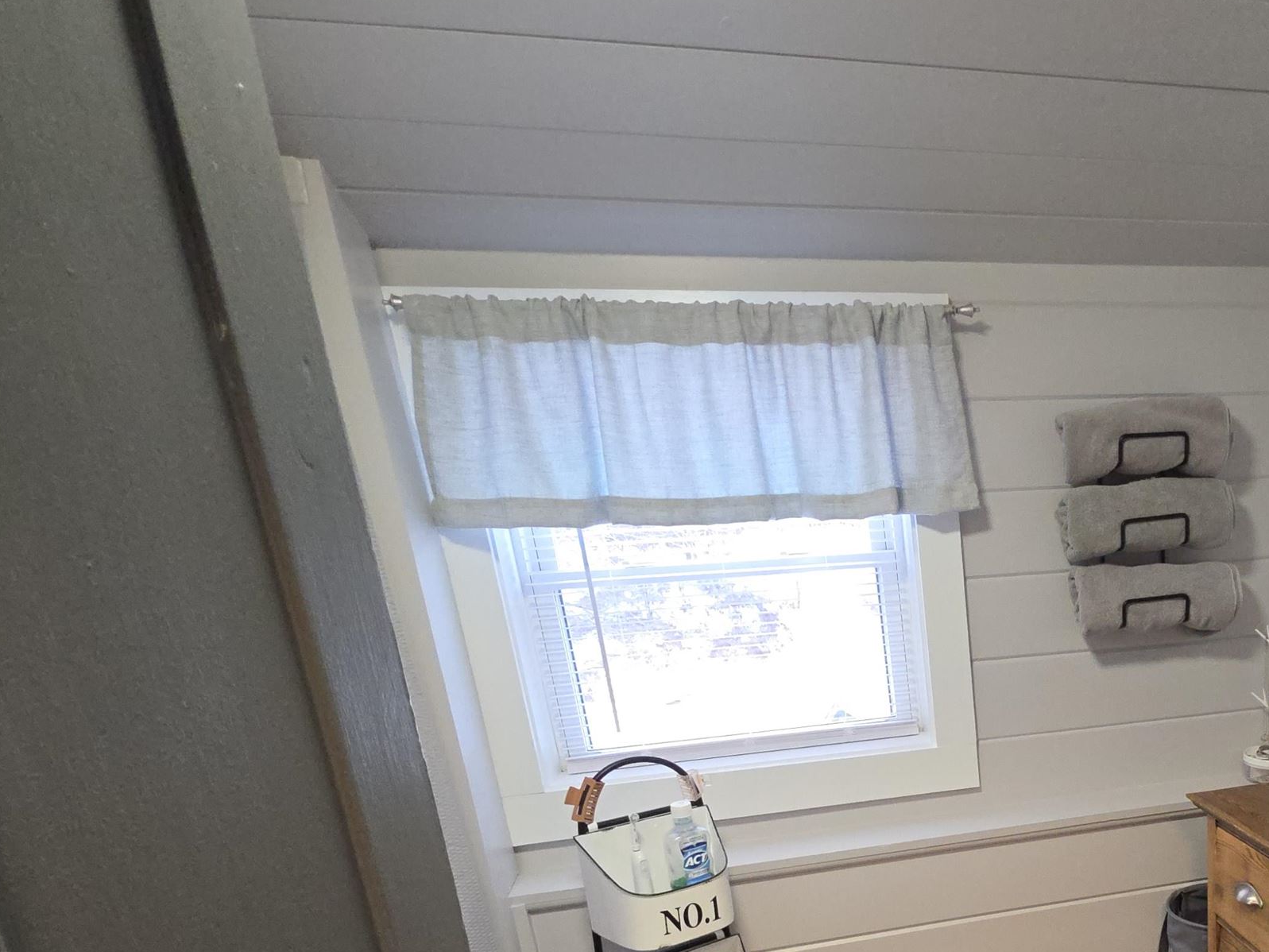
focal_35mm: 25
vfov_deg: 50.1
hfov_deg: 61.5
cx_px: 1075
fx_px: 917
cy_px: 817
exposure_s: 1/120
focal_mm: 2.2
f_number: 1.9
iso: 250
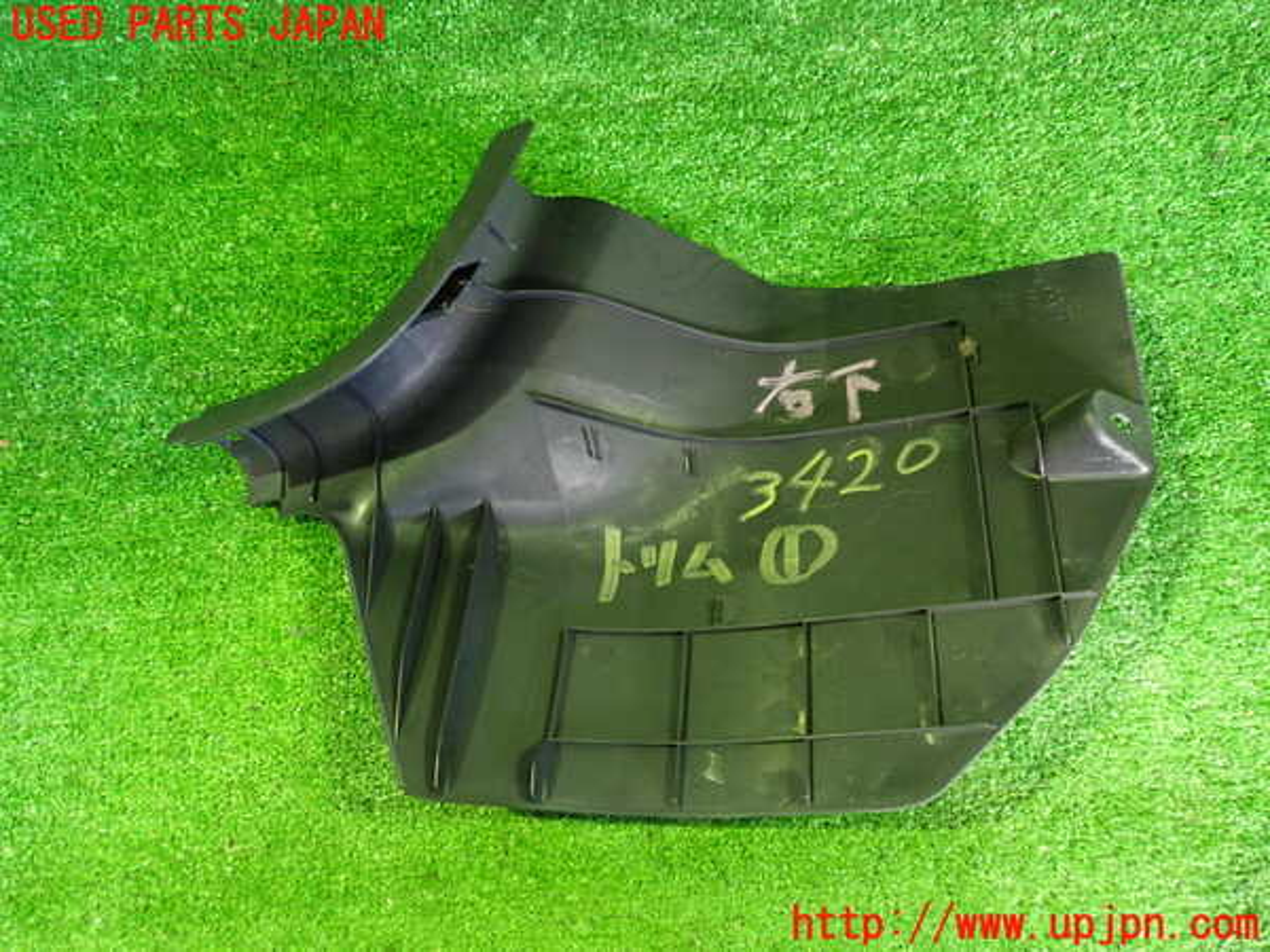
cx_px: 635
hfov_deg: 60.0
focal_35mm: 30
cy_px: 476
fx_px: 1101
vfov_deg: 46.8
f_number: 2.3
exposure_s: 1/20
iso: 800
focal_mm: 5.4
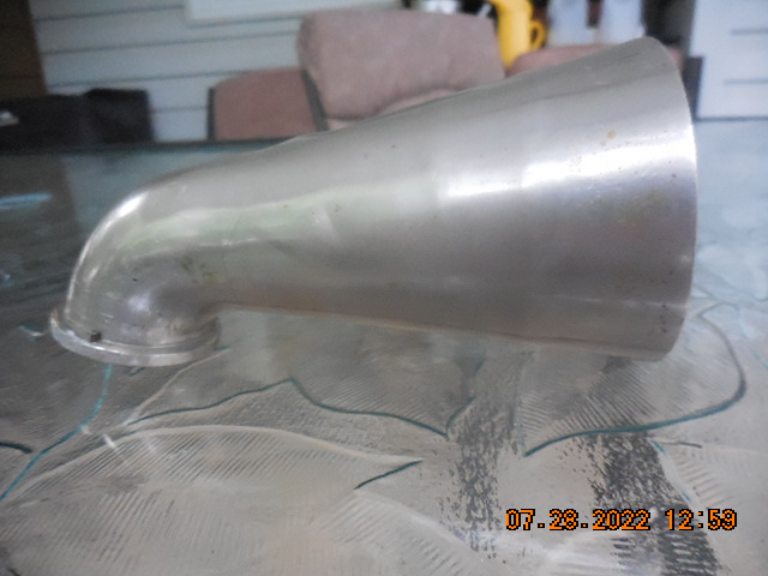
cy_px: 288
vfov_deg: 54.9
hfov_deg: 69.4
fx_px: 555
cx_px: 384
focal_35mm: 25
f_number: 3.7
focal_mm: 4.5
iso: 1600
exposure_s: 1/320
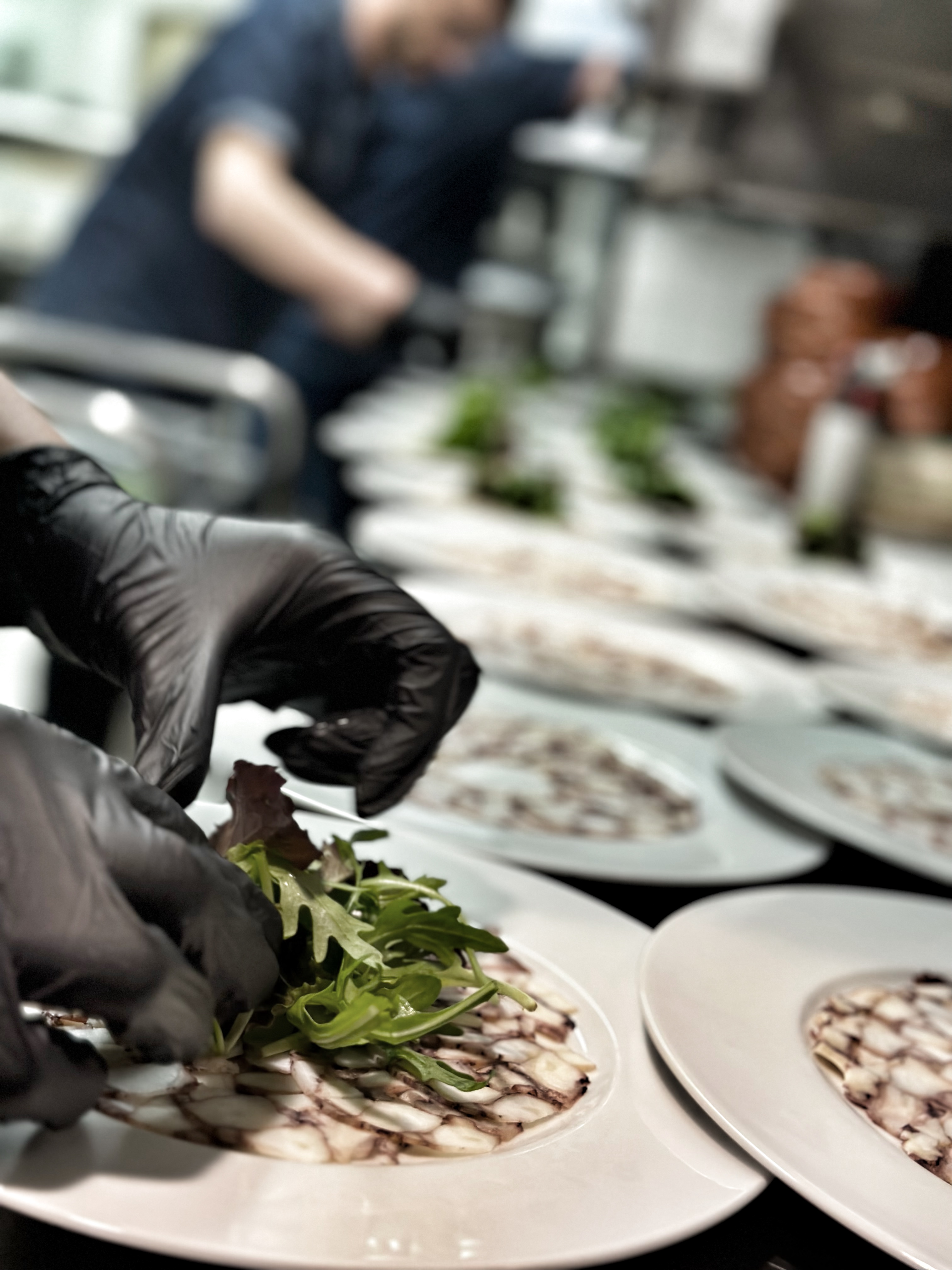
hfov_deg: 30.3
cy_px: 635
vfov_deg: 39.7
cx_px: 476
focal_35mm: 48
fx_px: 1760
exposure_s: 1/50
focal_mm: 6.86
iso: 160
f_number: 1.78
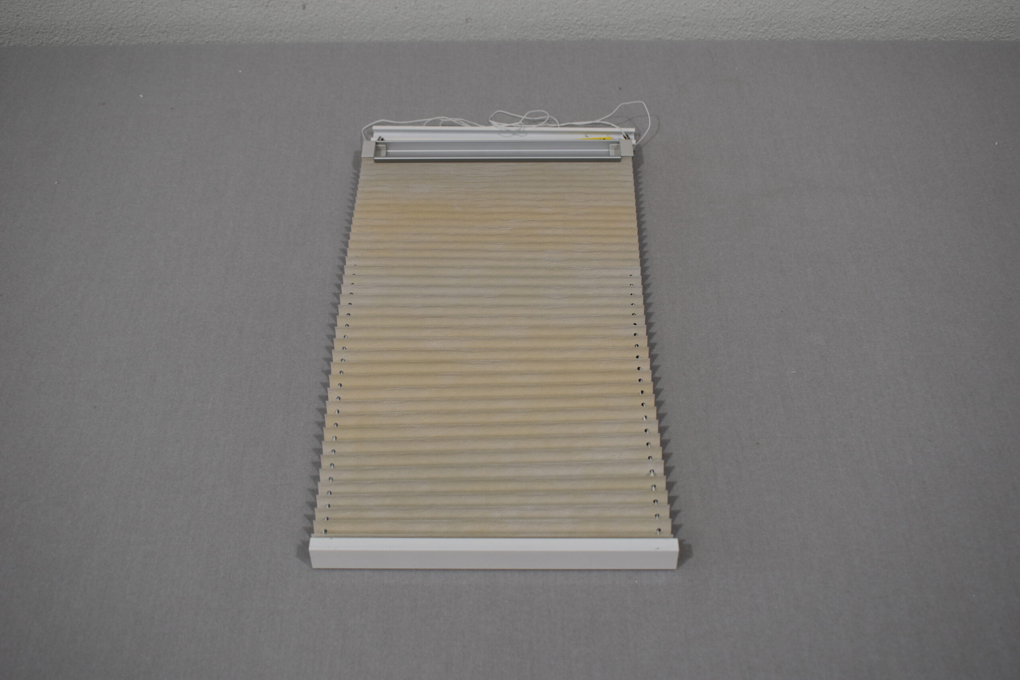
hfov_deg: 46.4
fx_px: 1190
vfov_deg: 31.9
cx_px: 510
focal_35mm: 42
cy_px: 340
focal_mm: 28
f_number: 5.6
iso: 220
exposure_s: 1/125
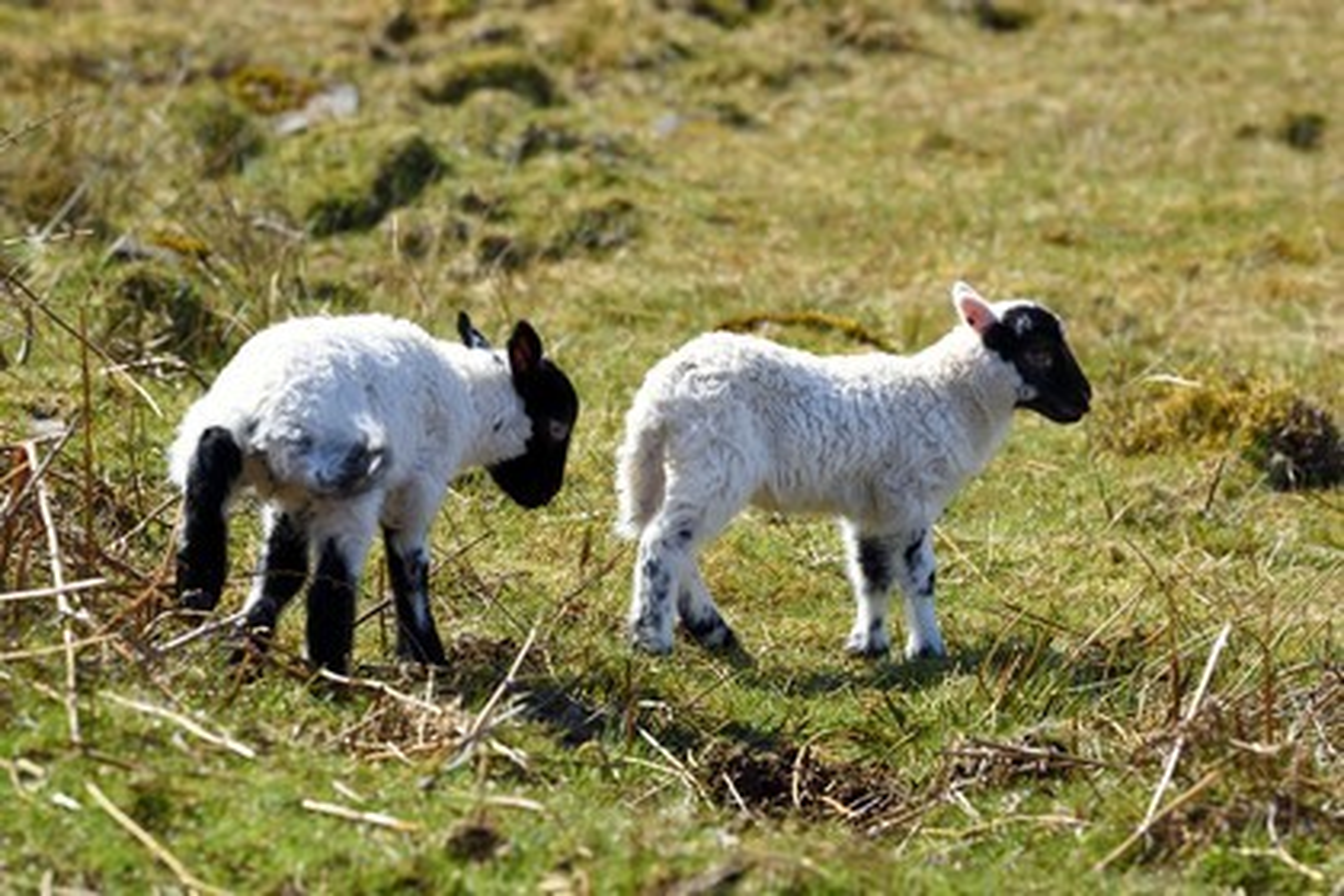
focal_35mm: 200
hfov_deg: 10.3
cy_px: 448
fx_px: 7466
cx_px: 672
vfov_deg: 6.9
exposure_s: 1/400
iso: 200
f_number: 8
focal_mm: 200
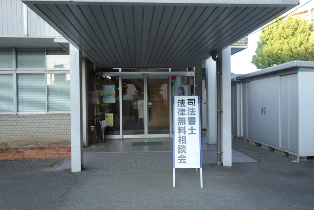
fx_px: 244
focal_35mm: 28
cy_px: 105
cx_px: 157
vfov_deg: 46.4
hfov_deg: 65.5
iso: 125
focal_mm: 10.4
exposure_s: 1/100
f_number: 2.8
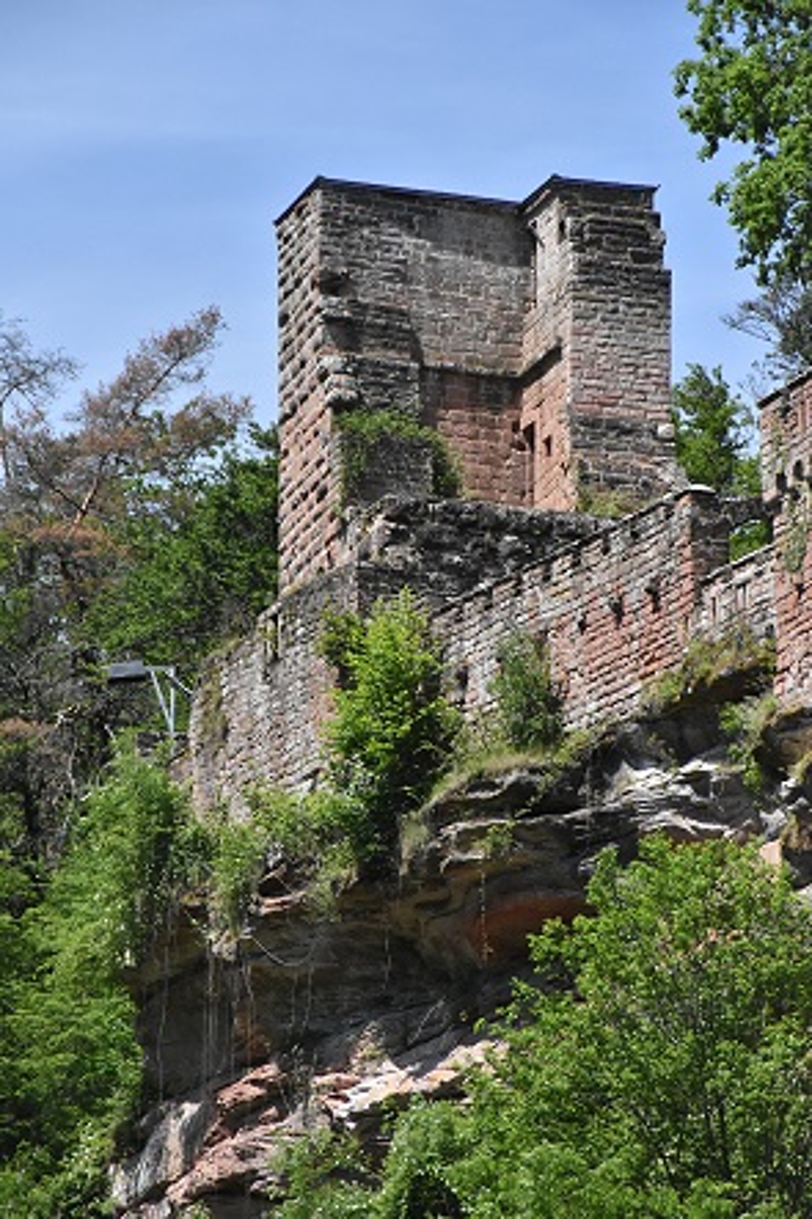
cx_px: 406
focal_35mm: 210
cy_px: 610
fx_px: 7110
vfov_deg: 9.8
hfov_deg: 6.5
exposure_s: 1/8000
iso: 2200
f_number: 8
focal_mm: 140
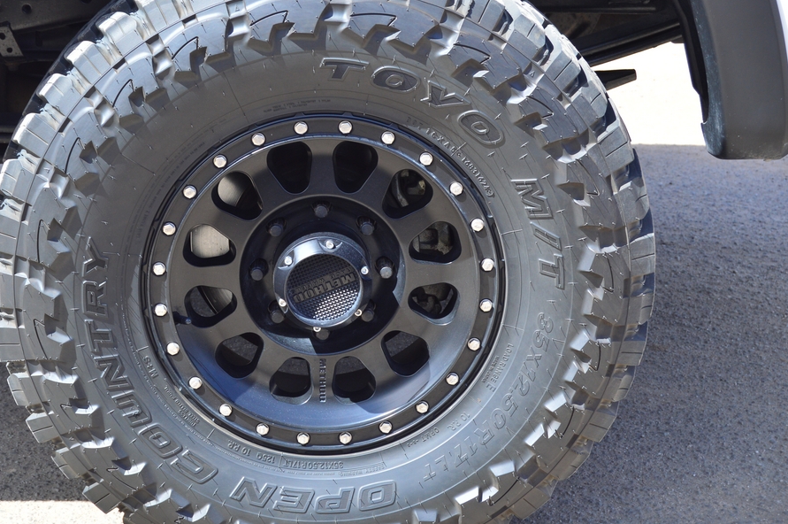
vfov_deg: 17.7
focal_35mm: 77
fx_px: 1684
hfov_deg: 26.3
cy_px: 247
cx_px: 332
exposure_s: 1/160
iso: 200
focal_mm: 38
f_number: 7.1
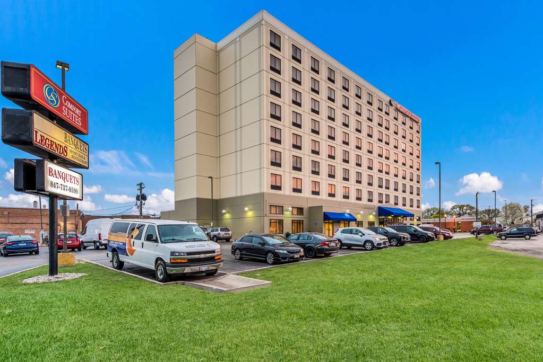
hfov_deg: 93.3
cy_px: 181
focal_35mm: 17
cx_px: 272
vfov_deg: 70.5
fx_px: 257
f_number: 8
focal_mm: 17
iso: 320
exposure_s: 1/6
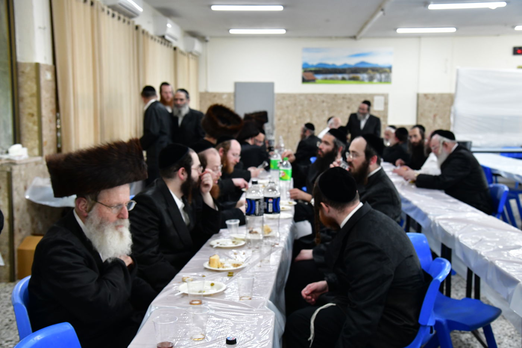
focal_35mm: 44
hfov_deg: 44.5
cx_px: 261
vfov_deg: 30.5
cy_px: 174
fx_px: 638
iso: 2000
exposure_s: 1/100
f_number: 5.6
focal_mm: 44
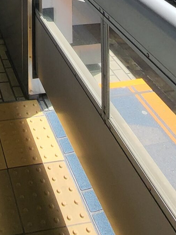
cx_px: -13
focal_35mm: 50
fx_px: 339
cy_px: -159
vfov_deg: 24.1
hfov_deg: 26.9
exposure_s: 1/575
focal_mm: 1.74
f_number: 2.2
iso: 32
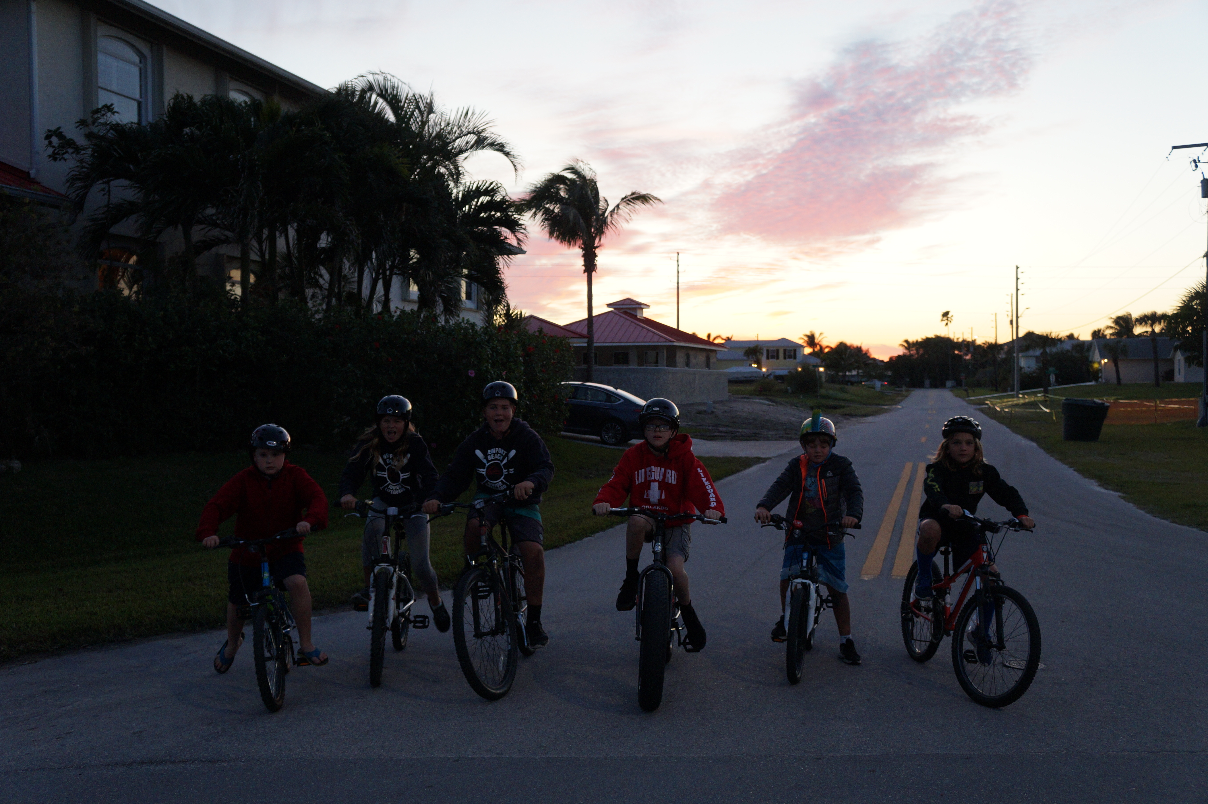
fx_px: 1157
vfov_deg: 38.3
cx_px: 604
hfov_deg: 55.1
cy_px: 402
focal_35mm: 34
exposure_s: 1/60
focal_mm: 23
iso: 800
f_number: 4.5
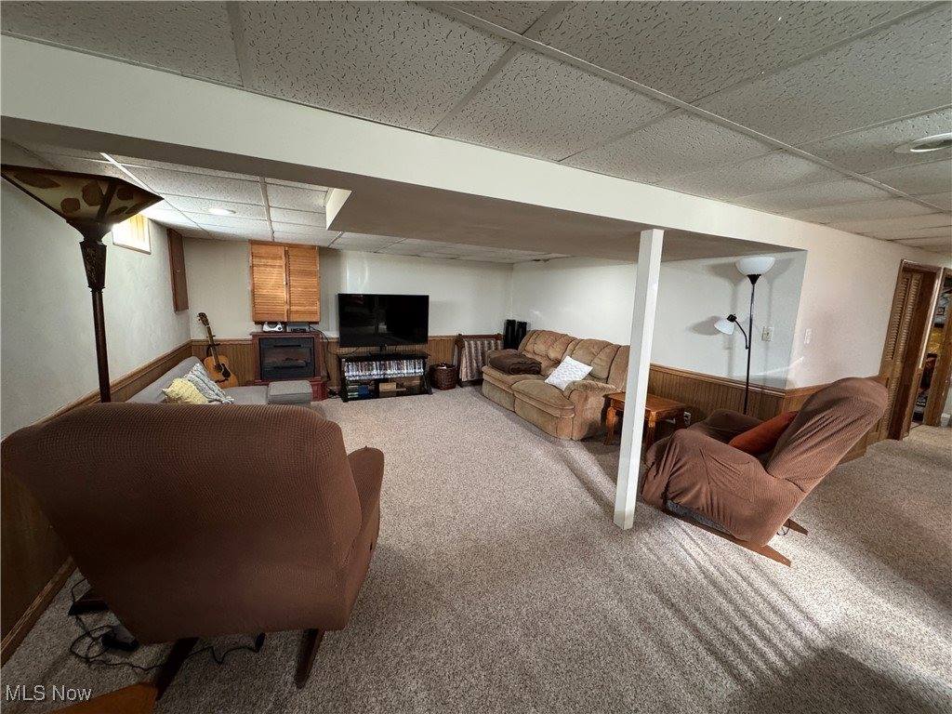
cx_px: 476
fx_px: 385
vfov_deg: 85.7
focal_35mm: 14
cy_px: 357
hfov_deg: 102.1
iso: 640
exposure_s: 1/60
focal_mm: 2.22
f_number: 2.2
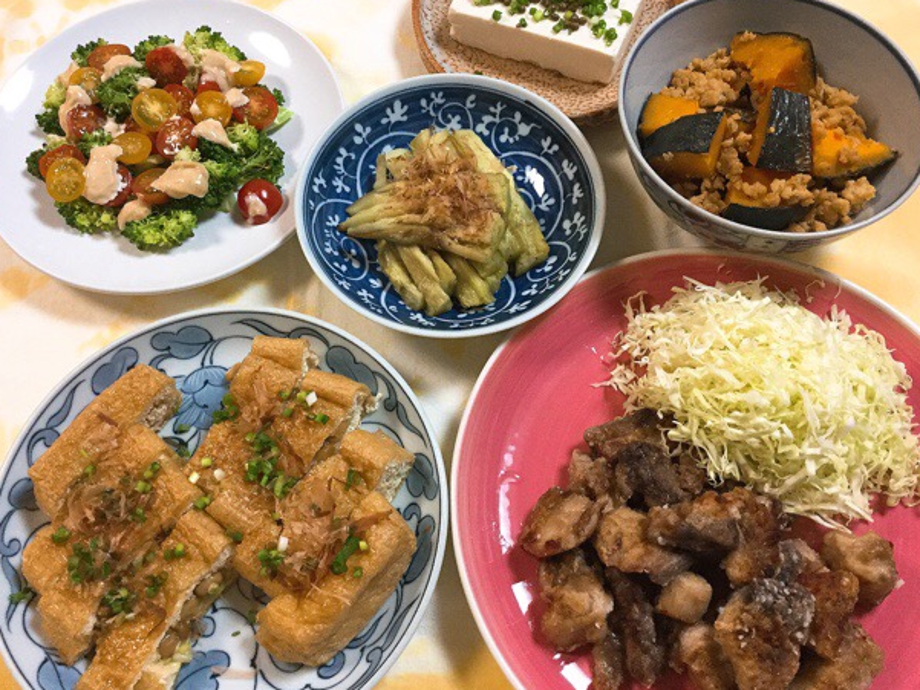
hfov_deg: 55.3
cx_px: 467
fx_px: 877
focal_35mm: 33
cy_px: 326
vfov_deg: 42.9
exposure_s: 1/30
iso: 125
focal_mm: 3.3
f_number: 2.4
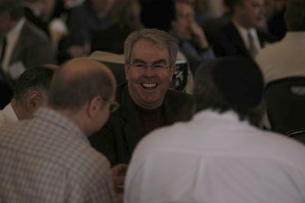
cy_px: 101
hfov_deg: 8.5
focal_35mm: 243
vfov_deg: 5.7
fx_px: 2059
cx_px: 152
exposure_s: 1/200
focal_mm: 160
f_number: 3.5
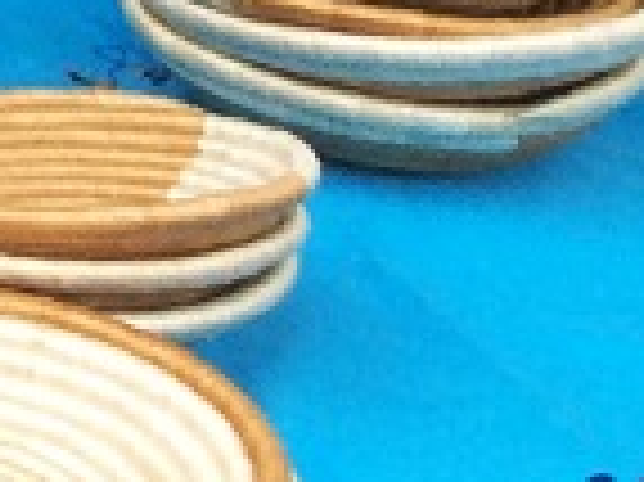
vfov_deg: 6.2
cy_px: -869
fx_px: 4164
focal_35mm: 224
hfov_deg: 7.6
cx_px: -1360
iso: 32
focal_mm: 3.3
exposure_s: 1/218
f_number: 2.4
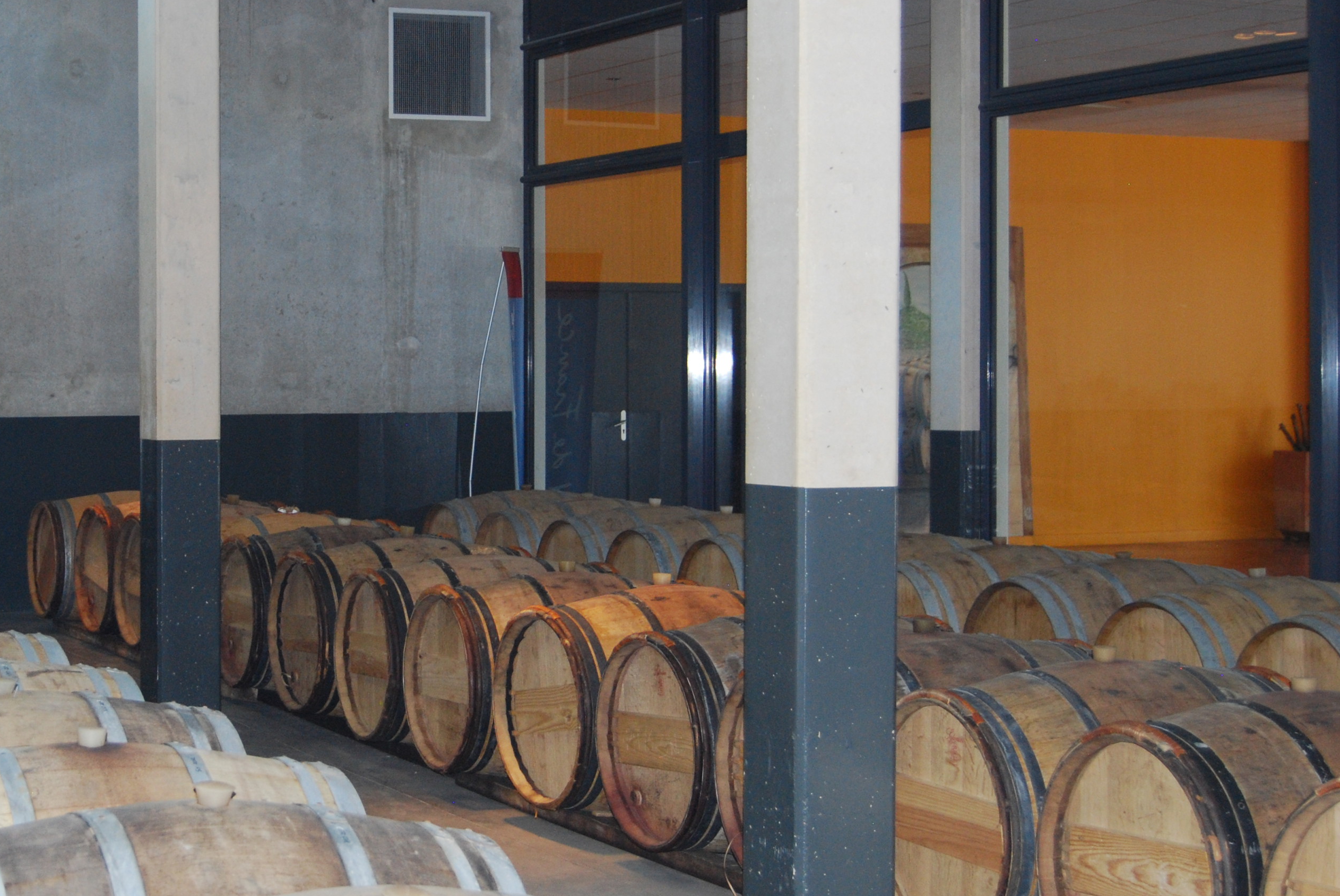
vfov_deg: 19.8
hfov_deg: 28.8
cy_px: 388
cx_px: 334
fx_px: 2571
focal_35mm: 69
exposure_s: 1/60
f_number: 4.2
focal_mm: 30
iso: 640
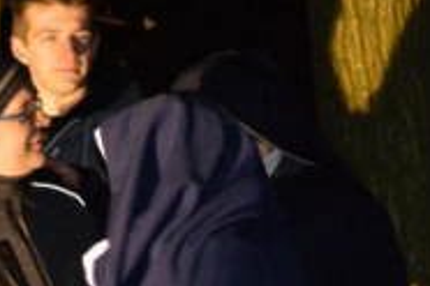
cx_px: 190
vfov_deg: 6.4
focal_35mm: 213
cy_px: 242
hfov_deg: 9.7
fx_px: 2544
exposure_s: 1/30
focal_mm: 40
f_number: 4.5
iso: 1600
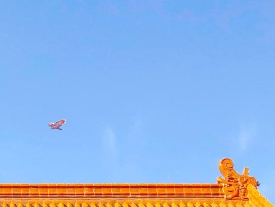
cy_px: 259
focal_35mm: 106
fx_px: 842
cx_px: -99
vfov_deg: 13.5
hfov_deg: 17.2
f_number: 1.8
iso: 20
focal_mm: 3.99
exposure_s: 1/960
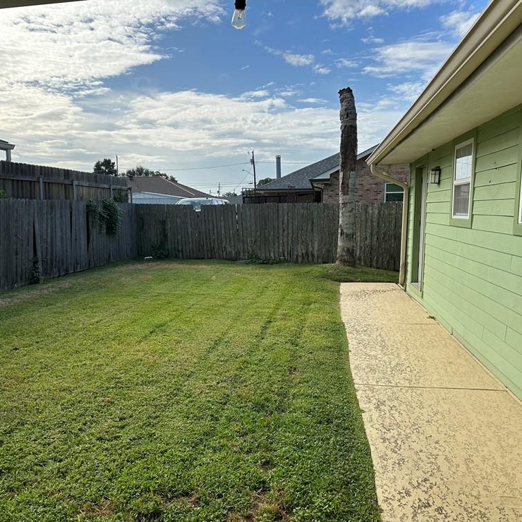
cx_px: 232
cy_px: 266
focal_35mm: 29
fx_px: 495
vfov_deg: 55.6
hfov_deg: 55.5
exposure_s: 1/3247
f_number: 1.78
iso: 80
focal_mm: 6.86
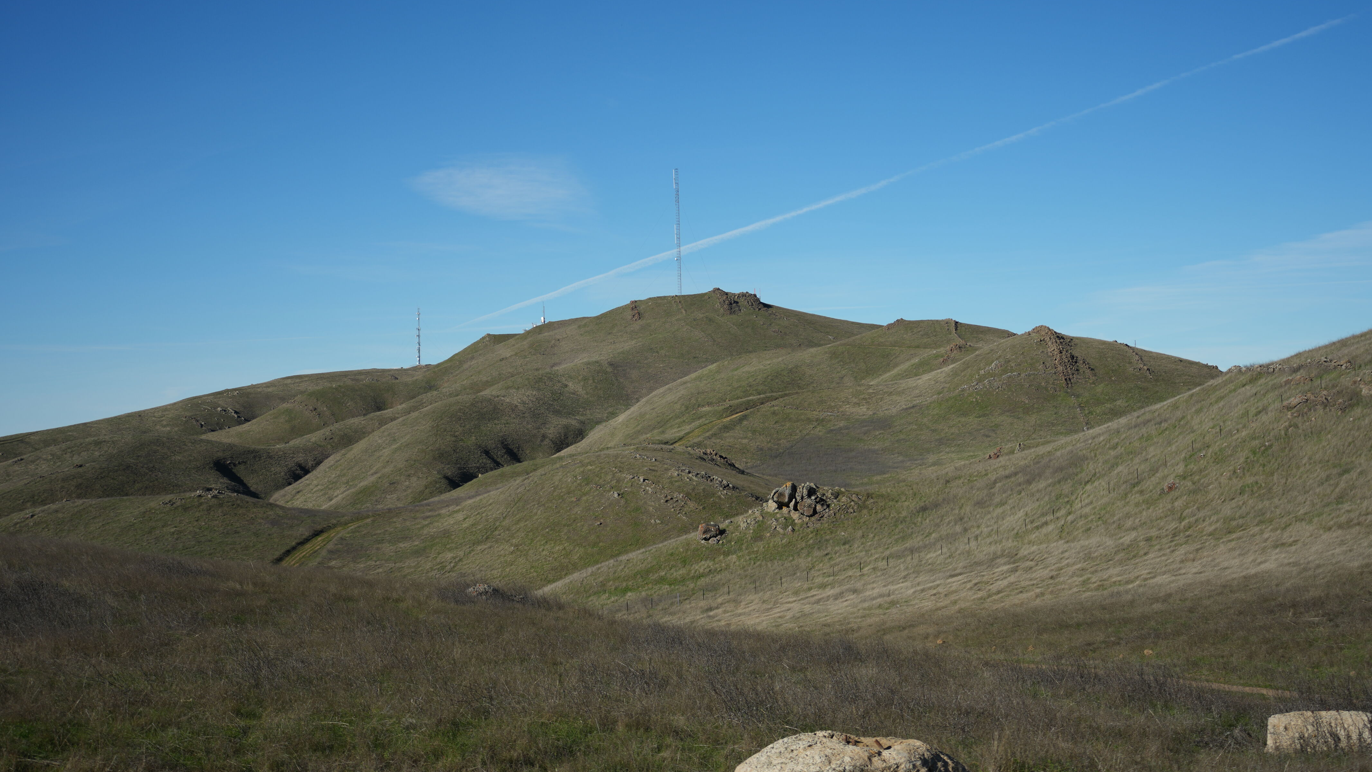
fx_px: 1855
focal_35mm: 51
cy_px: 352
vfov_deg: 23.5
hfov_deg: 40.6
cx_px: 696
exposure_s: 1/1000
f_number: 5
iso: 100
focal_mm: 48
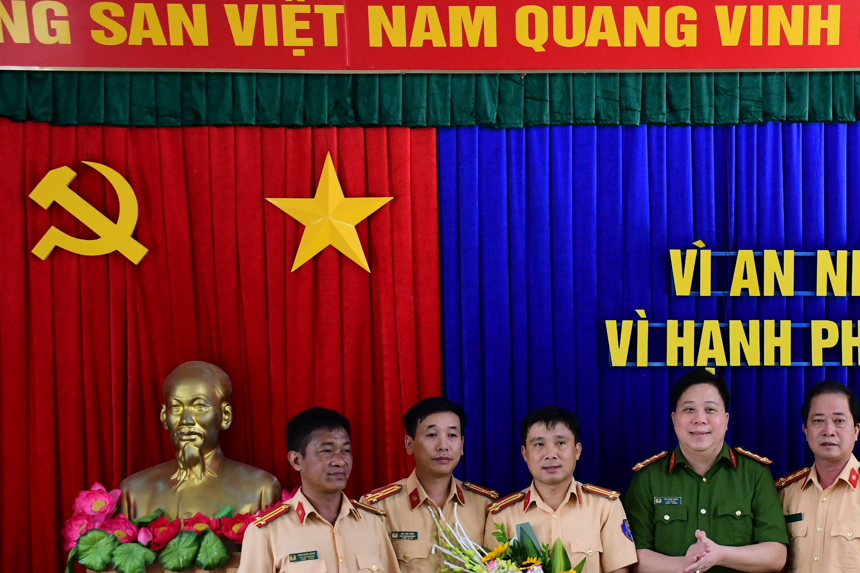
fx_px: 1768
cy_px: 424
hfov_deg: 26.9
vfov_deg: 18.3
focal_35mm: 74
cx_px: 657
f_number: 4
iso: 2500
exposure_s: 1/200
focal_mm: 30
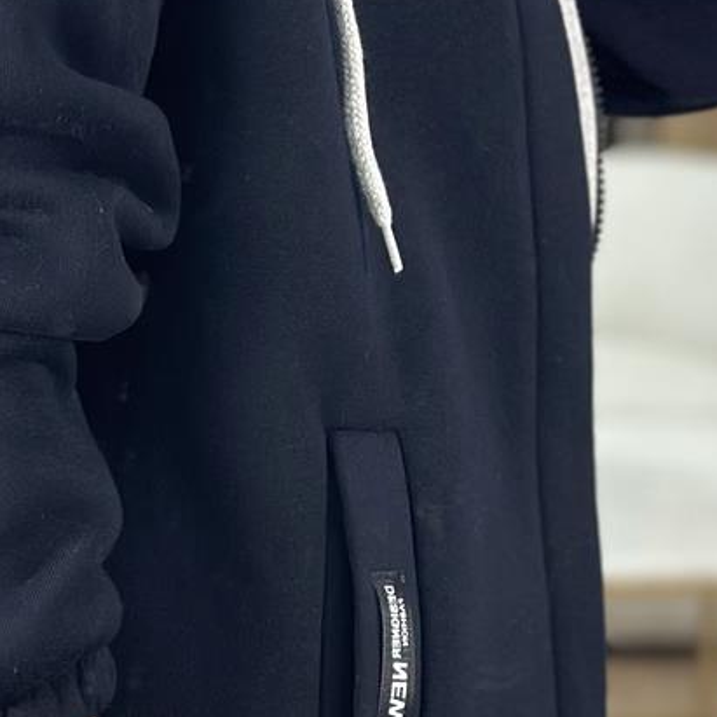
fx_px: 3867
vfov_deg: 10.6
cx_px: 112
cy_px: 368
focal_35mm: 165
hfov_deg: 10.6
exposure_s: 1/100
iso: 125
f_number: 1.78
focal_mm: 6.86
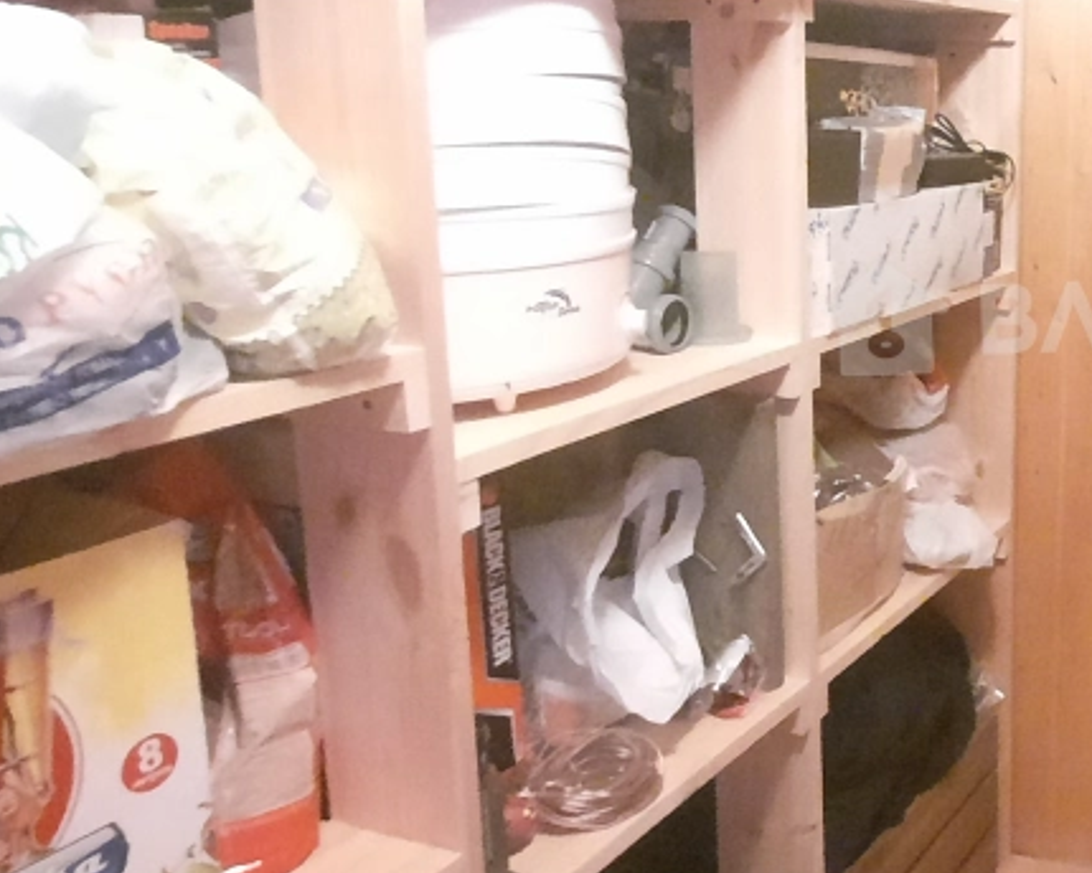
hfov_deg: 41.8
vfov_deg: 39.8
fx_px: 1196
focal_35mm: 37
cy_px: 308
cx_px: 1117
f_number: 2.2
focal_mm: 1.74
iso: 2000
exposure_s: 1/7
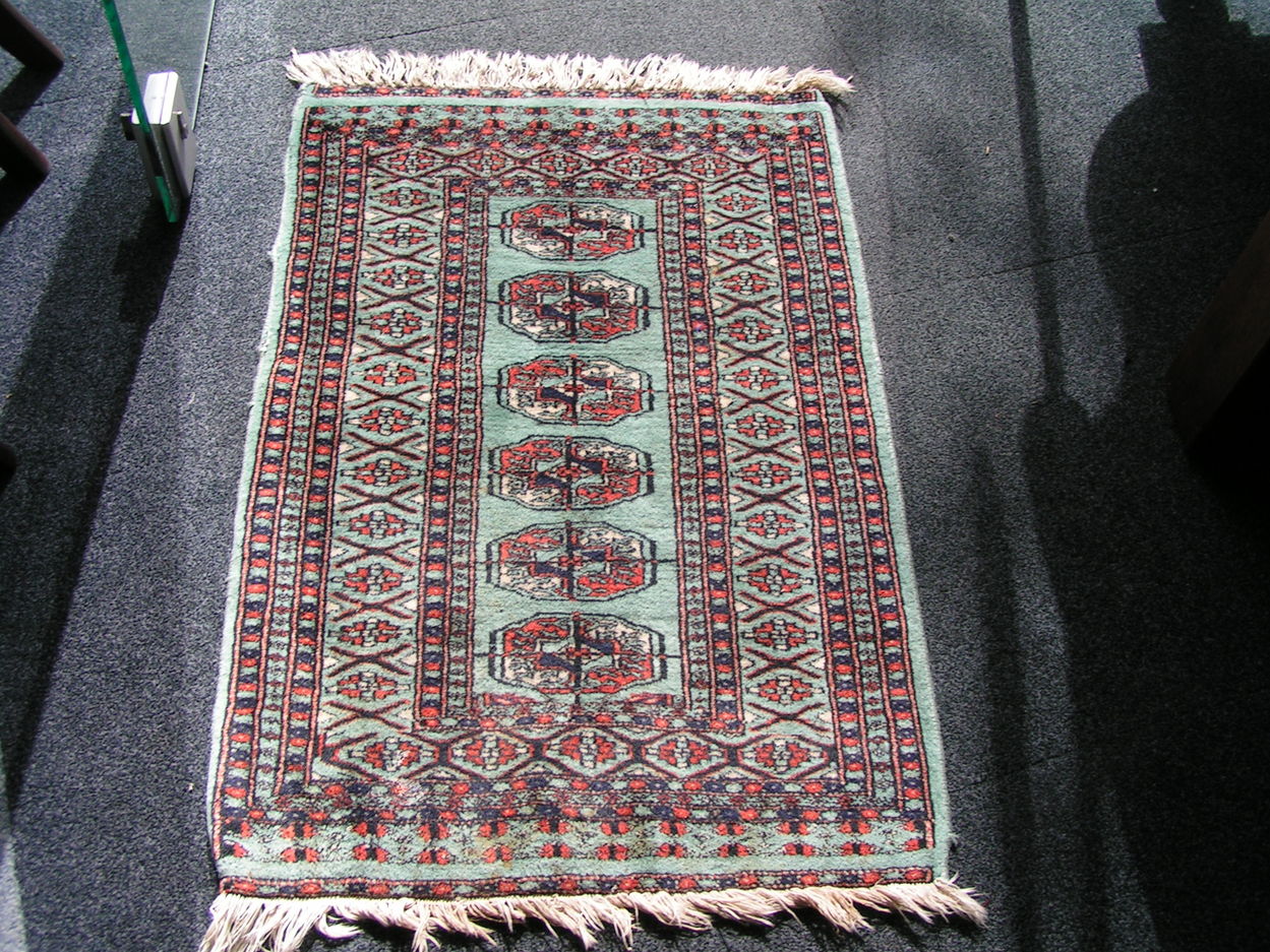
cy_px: 476
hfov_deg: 49.0
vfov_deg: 37.7
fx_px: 1394
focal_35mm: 38
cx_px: 635
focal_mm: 5.8
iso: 50
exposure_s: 1/160
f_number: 5
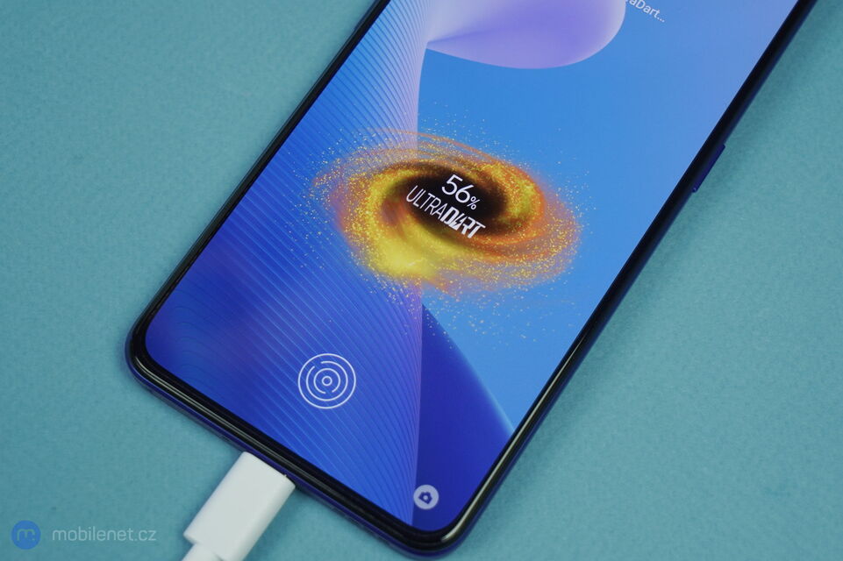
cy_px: 280
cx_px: 422
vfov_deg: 19.4
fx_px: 1639
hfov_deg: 28.9
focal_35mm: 70
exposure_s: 1/160
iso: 1000
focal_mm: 70
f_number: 8
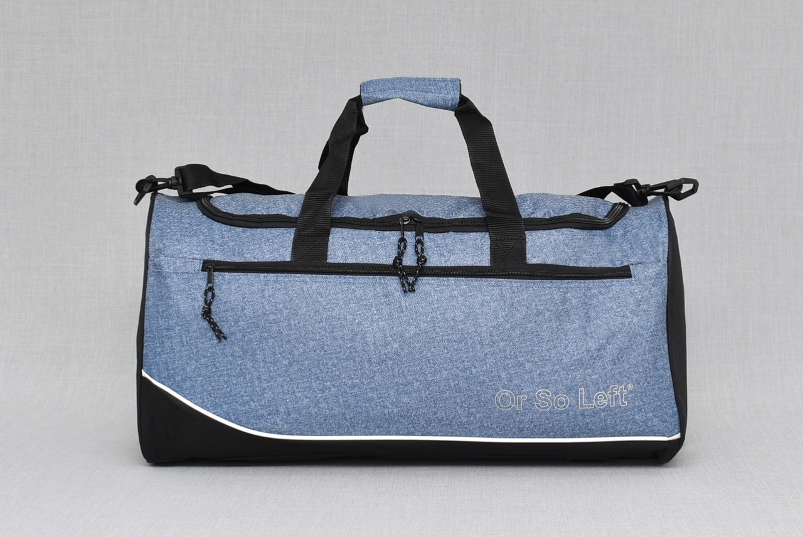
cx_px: 402
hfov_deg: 42.3
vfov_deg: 29.0
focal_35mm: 46
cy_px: 268
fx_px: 1038
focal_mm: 31
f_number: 5.6
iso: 100
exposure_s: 1/60
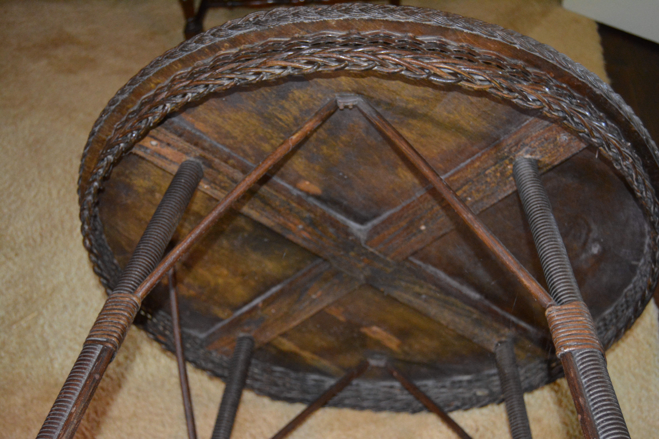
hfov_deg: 41.1
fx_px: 879
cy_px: 220
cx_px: 330
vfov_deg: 28.1
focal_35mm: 48
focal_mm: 32
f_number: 4.5
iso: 3200
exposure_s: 1/60
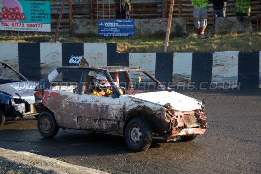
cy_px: 87
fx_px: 848
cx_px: 130
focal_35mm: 117
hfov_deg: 17.5
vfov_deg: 11.7
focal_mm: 78
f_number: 5.6
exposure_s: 1/500
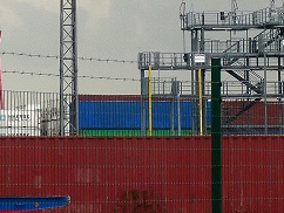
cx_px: 76
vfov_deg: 3.6
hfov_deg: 4.8
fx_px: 3367
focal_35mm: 410
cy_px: -144
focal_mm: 19.4
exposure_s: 1/250
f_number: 5
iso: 100
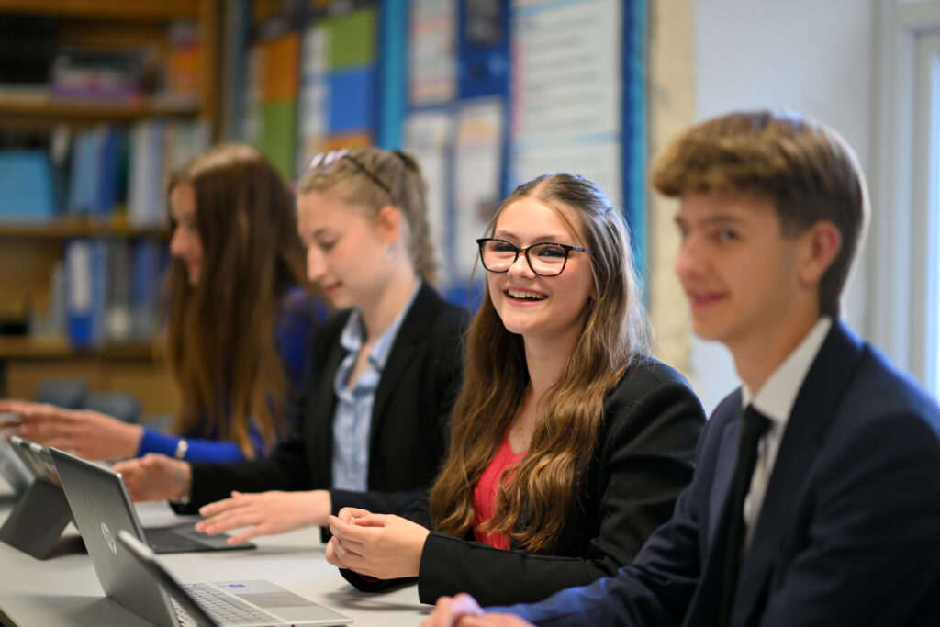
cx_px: 470
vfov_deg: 16.1
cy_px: 314
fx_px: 2220
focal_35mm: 85
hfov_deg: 23.9
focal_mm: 85
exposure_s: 1/320
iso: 400
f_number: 1.4
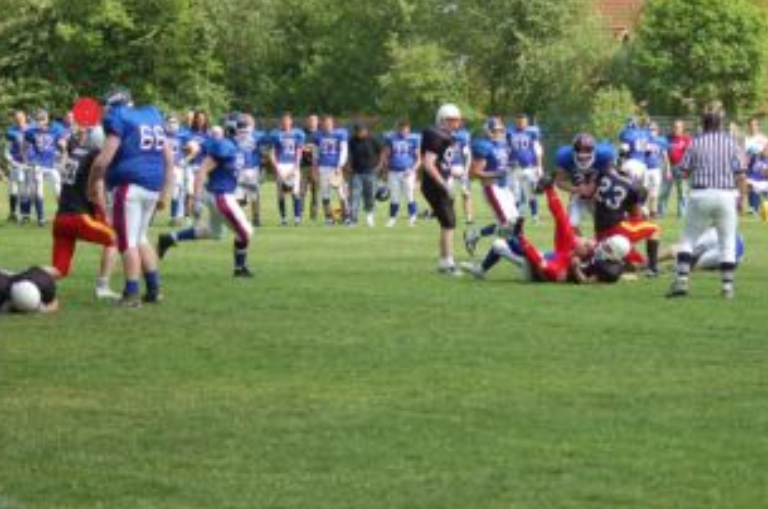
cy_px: 242
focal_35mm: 156
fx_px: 3321
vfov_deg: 8.8
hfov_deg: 13.2
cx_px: 538
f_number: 4
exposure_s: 1/1000
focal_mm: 70
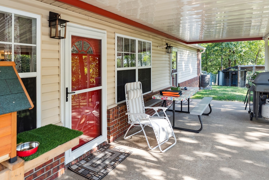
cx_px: 116
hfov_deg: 86.4
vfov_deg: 64.1
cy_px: 74
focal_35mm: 19
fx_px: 142
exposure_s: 1/400
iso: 400
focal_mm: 14
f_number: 2.8
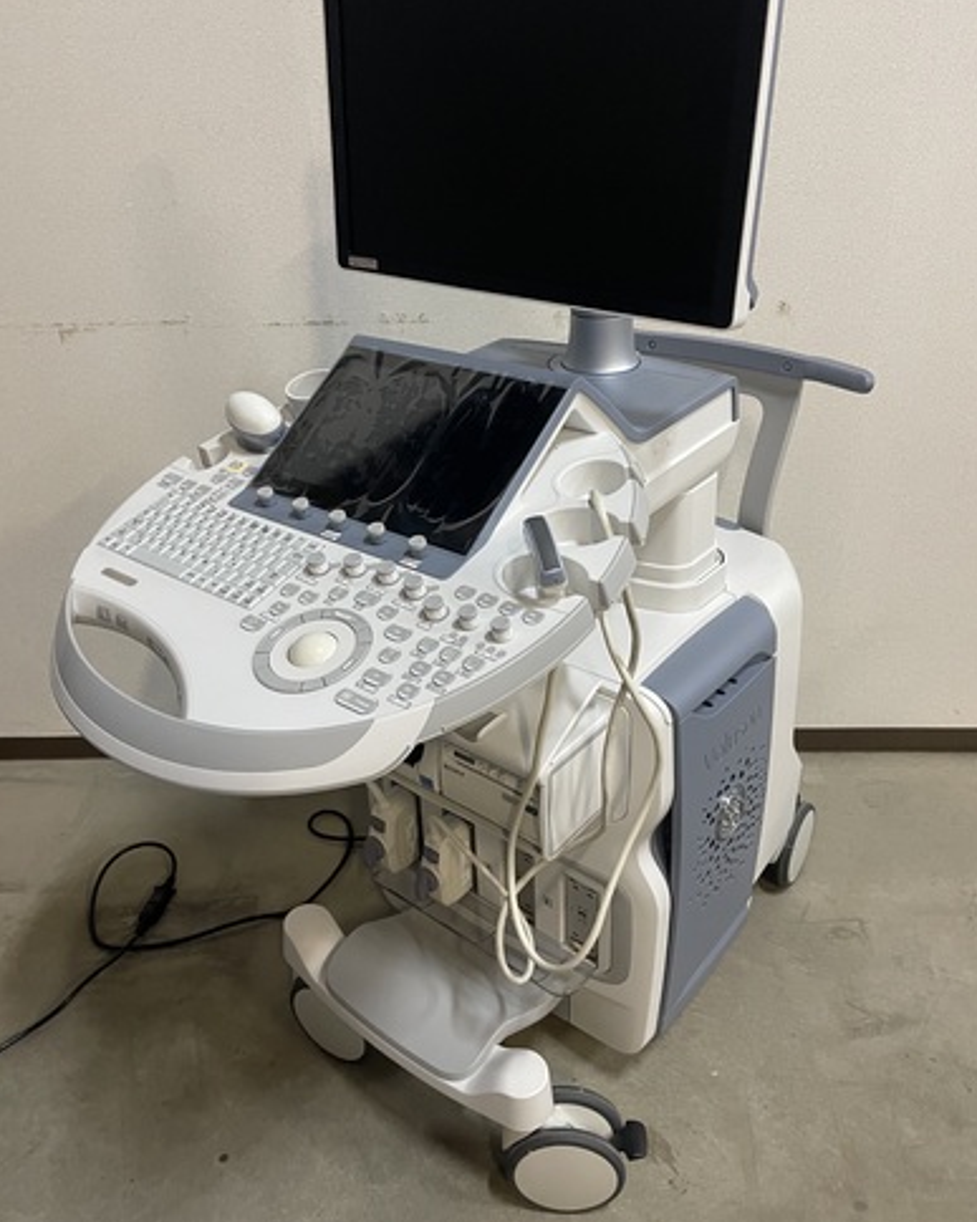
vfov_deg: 62.1
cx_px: 485
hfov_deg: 51.5
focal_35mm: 28
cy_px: 561
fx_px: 1012
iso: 400
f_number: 1.6
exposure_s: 1/60
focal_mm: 4.2
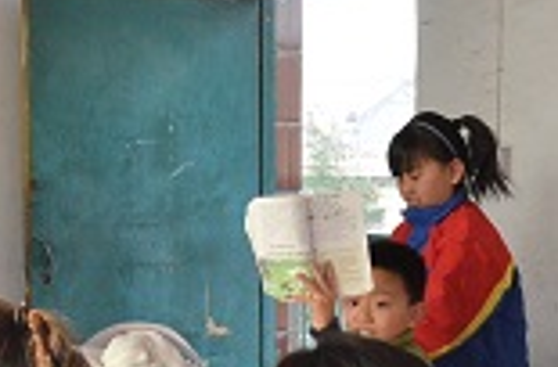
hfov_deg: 16.1
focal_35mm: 126
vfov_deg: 10.8
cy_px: 236
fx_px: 1945
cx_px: 61
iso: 3200
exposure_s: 1/250
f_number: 8
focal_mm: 26
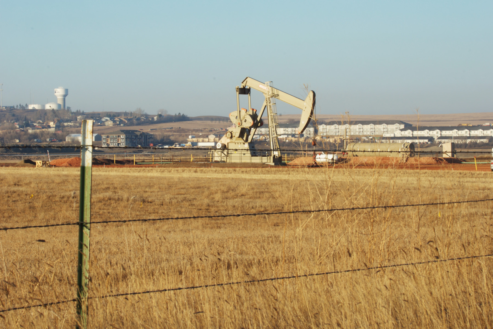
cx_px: 246
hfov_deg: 16.1
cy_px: 164
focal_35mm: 128
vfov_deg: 10.8
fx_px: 1746
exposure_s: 1/20
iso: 100
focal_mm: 85
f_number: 32
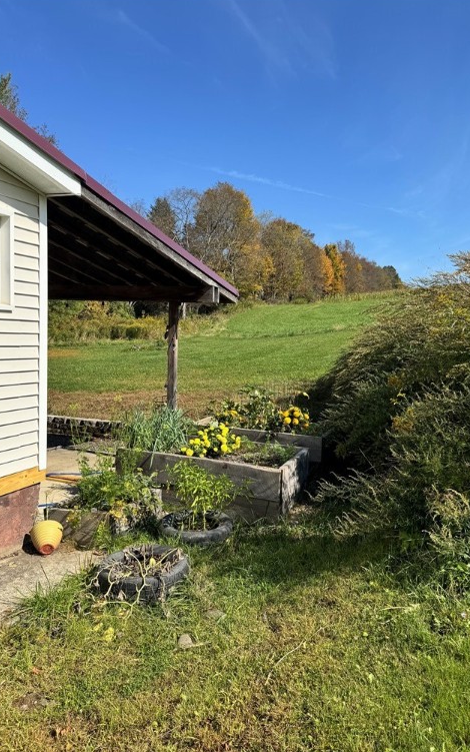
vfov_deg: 70.4
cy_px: 378
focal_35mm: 26
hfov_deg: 47.6
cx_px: 257
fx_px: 532
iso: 80
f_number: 1.78
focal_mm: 6.76
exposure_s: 1/3247
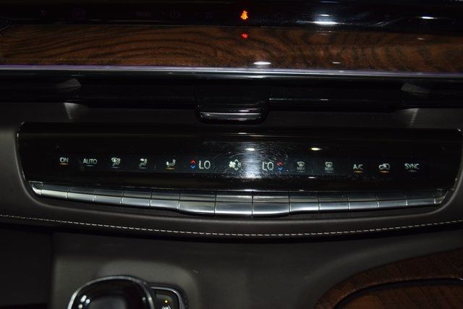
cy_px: 154
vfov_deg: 33.0
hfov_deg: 47.9
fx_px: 521
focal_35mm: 40
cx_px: 232
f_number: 3.8
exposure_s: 1/40
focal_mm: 27
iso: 640
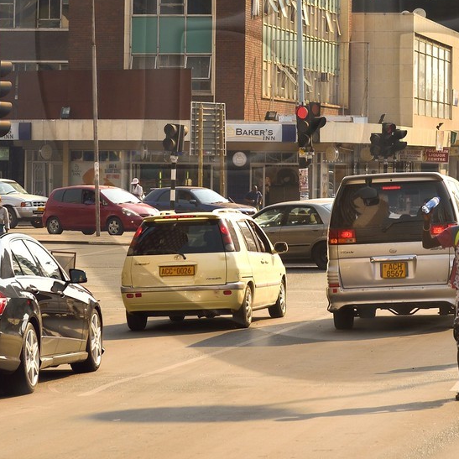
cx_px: 343
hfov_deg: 10.0
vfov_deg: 10.0
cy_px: 33
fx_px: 2610
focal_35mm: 174
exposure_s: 1/500
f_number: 8
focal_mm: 70
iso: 200
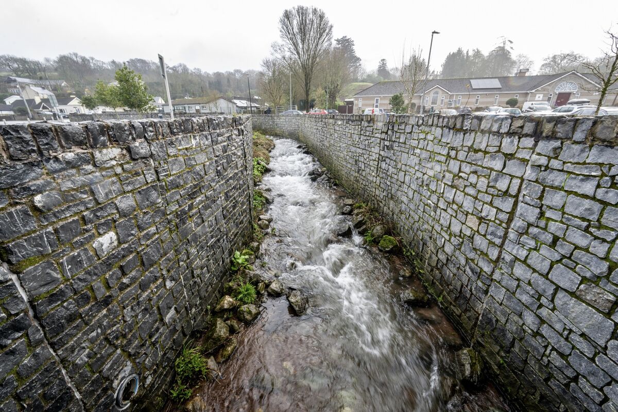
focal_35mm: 14
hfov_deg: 104.3
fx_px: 240
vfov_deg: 81.2
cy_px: 206
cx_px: 309
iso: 160
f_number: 14
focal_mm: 14
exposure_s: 1/20
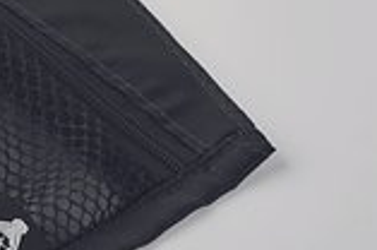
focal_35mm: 402
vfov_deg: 3.4
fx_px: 4201
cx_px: 17
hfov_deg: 5.1
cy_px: 58
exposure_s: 1/200
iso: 64
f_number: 13
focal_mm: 105
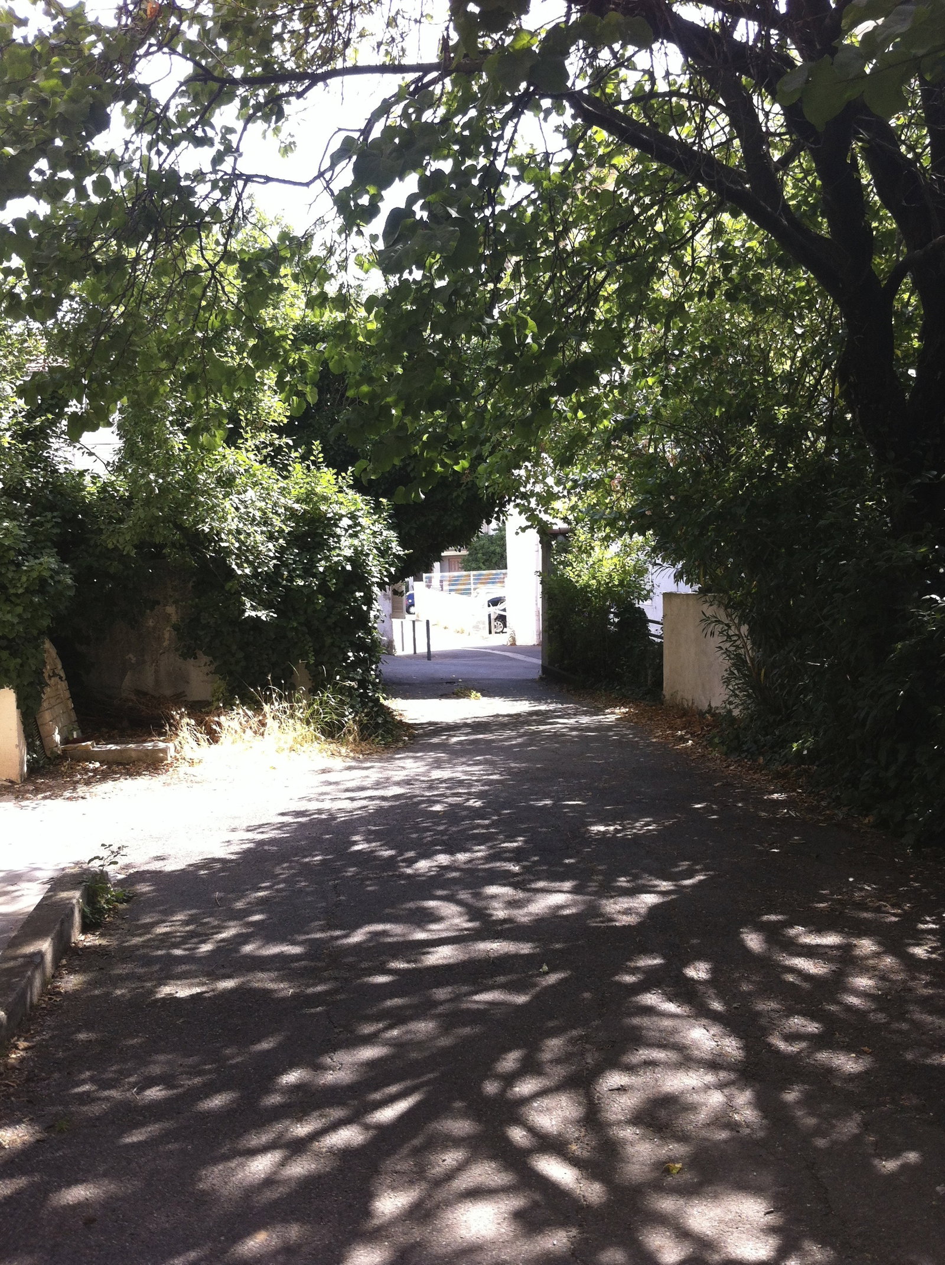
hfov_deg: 40.6
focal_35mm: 35
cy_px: 632
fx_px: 1277
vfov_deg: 52.7
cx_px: 472
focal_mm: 3.85
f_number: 2.8
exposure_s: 1/196
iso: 80
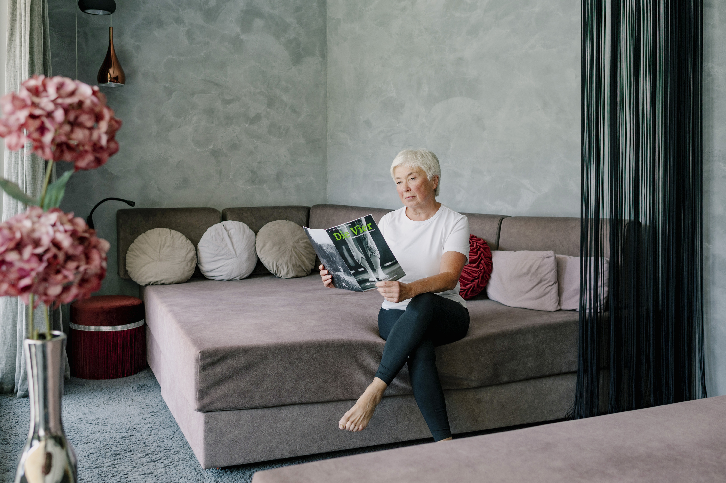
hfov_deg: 54.5
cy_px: 242
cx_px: 363
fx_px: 705
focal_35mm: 35
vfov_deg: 37.8
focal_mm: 35
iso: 400
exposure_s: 1/160
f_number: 3.5
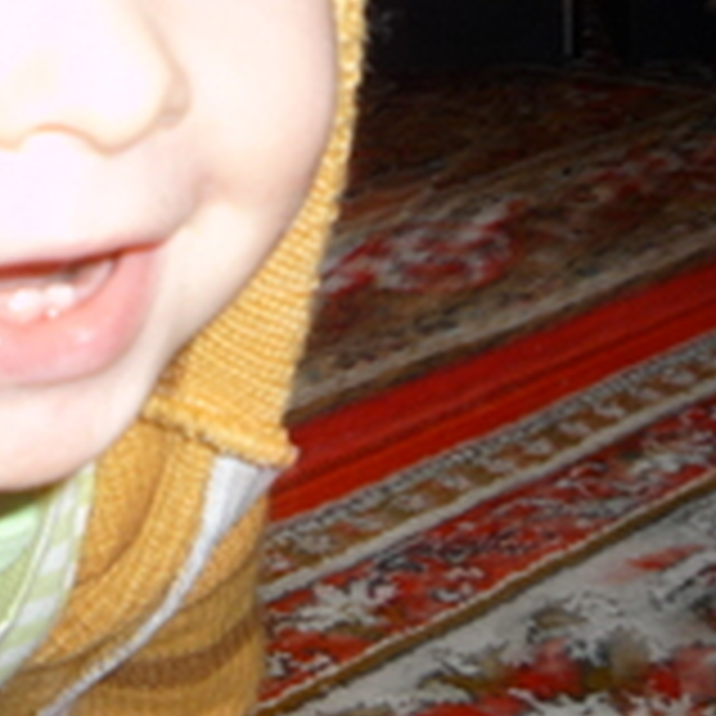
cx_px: -36
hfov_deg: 22.0
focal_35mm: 75
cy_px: 333
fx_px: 1755
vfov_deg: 23.1
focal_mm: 5.2
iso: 100
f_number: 3.3
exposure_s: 1/30
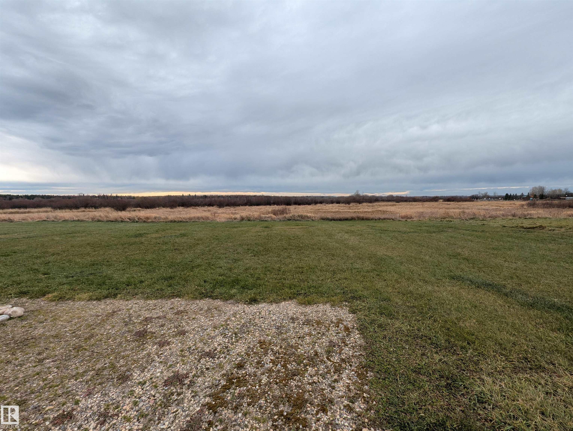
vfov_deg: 90.1
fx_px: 215
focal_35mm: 13
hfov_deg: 106.1
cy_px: 216
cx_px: 286
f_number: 2.2
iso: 46
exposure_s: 1/570
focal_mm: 1.95
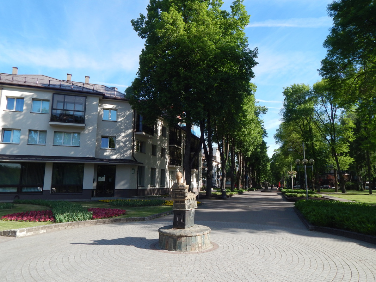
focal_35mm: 25
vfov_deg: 54.9
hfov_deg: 69.4
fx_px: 272
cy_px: 141
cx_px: 188
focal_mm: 4.5
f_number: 3.1
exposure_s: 1/1000
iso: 125
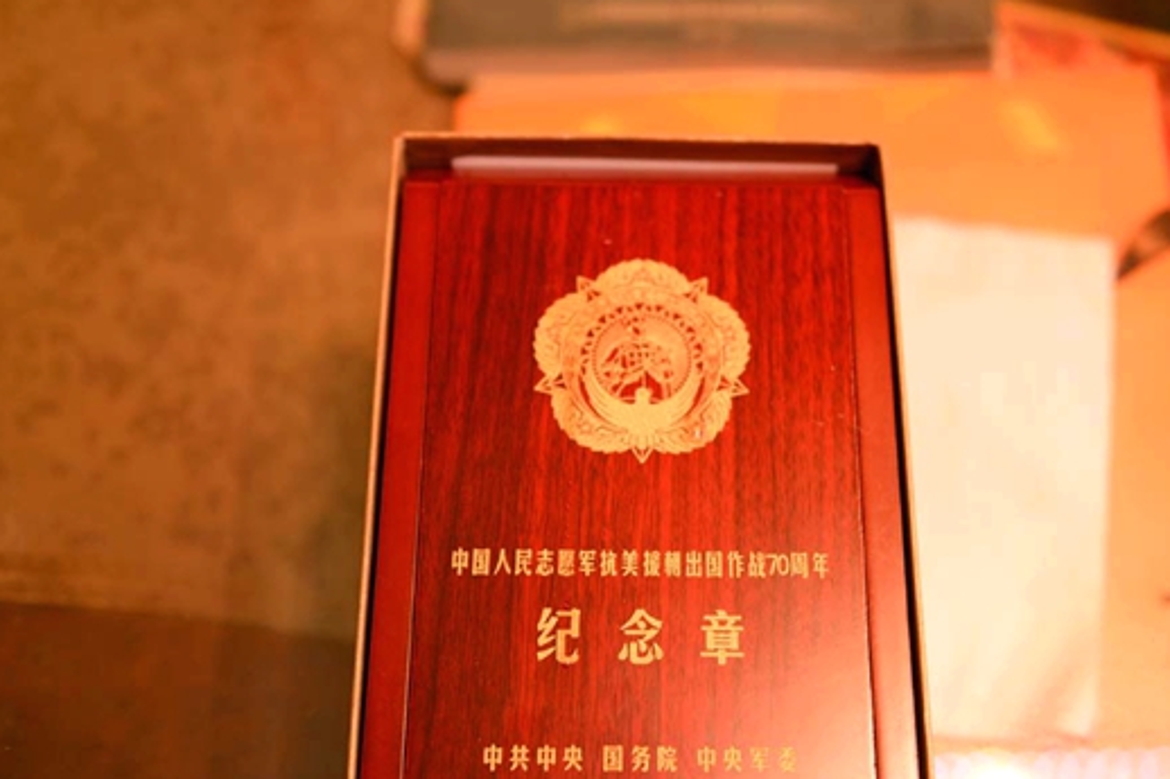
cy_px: 445
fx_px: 1429
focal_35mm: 44
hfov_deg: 44.4
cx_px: 651
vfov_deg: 30.5
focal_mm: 38
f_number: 2.8
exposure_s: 1/20
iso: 1000
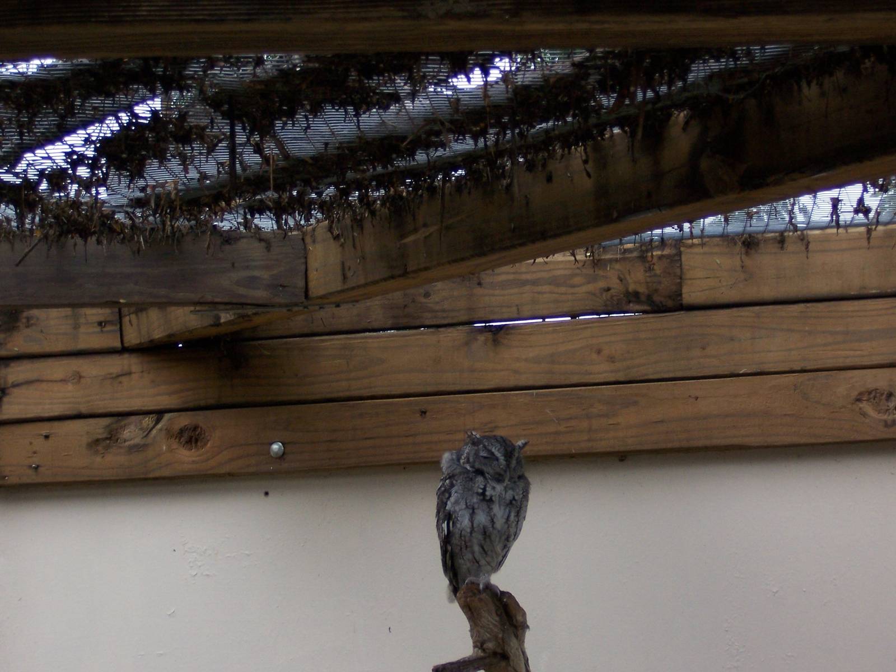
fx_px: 2795
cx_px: 448
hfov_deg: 18.2
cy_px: 336
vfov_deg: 13.7
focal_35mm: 108
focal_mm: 18
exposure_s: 1/125
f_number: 4.8
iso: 140
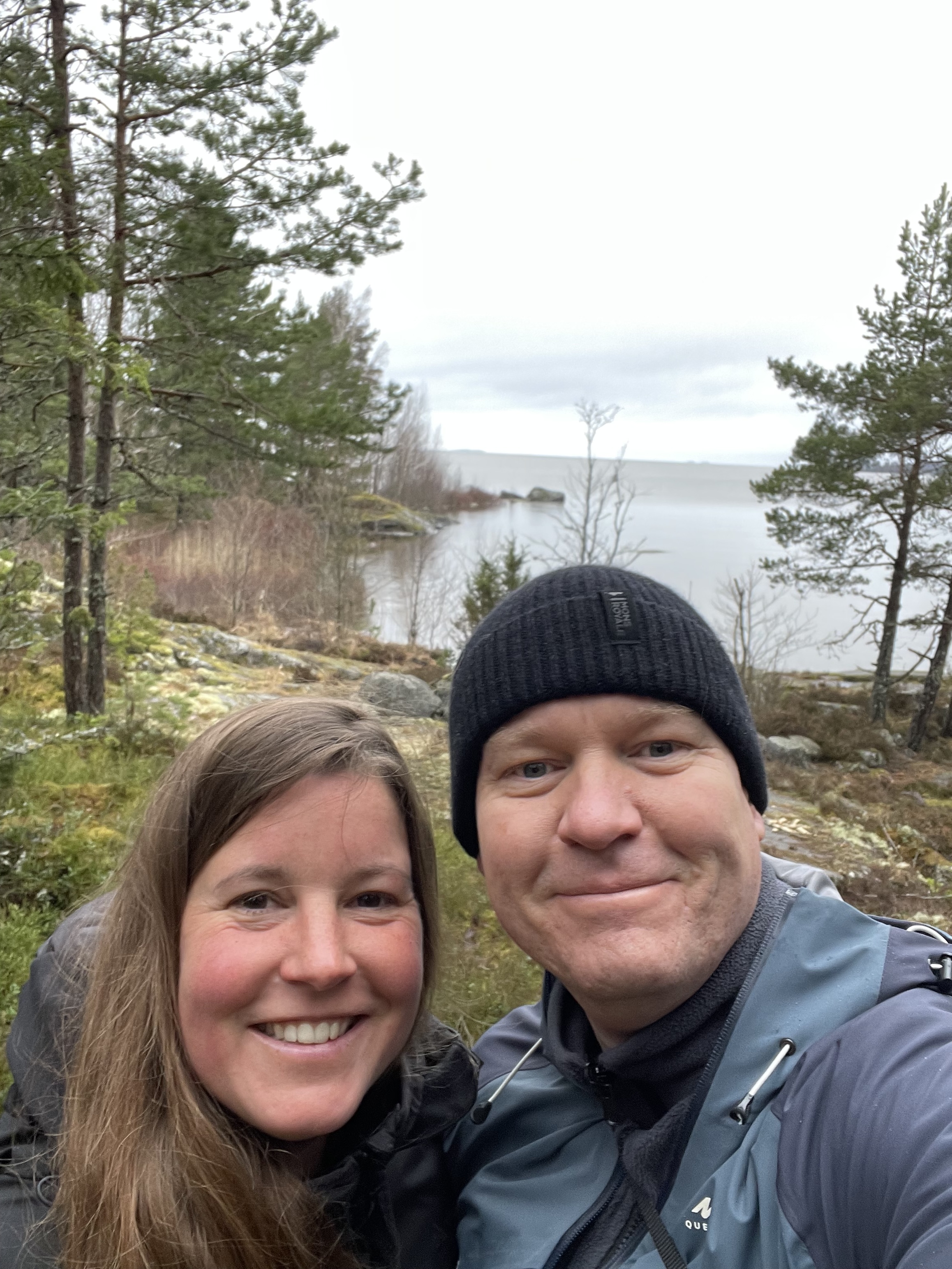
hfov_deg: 46.8
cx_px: 476
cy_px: 634
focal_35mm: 30
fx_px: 1100
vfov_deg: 60.0
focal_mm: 2.71
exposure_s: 1/74
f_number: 2.2
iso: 100
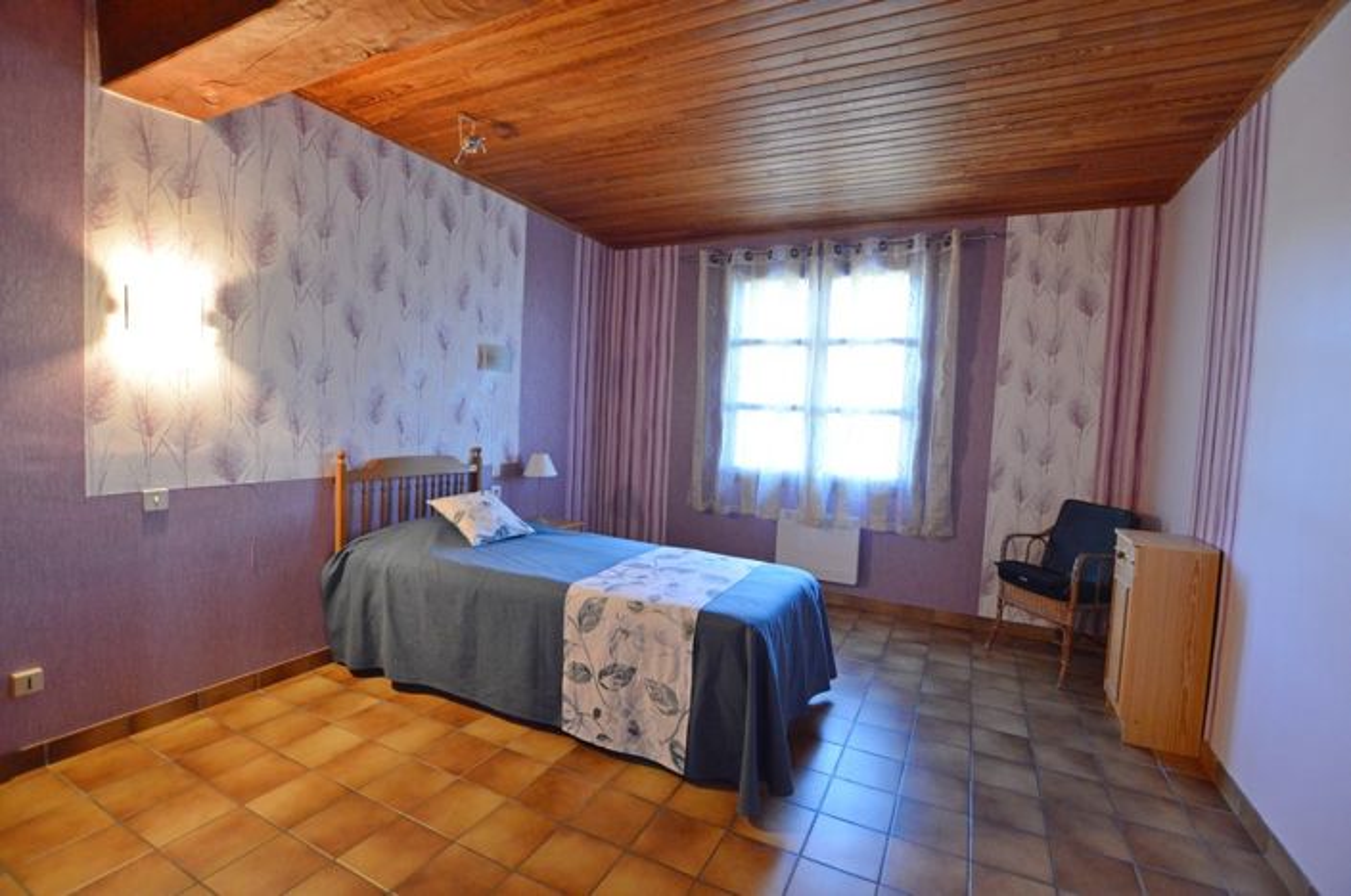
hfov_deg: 100.5
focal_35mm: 15
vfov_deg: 77.2
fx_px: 562
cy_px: 448
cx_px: 676
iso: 1000
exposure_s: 1/60
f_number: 3.5
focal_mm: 10
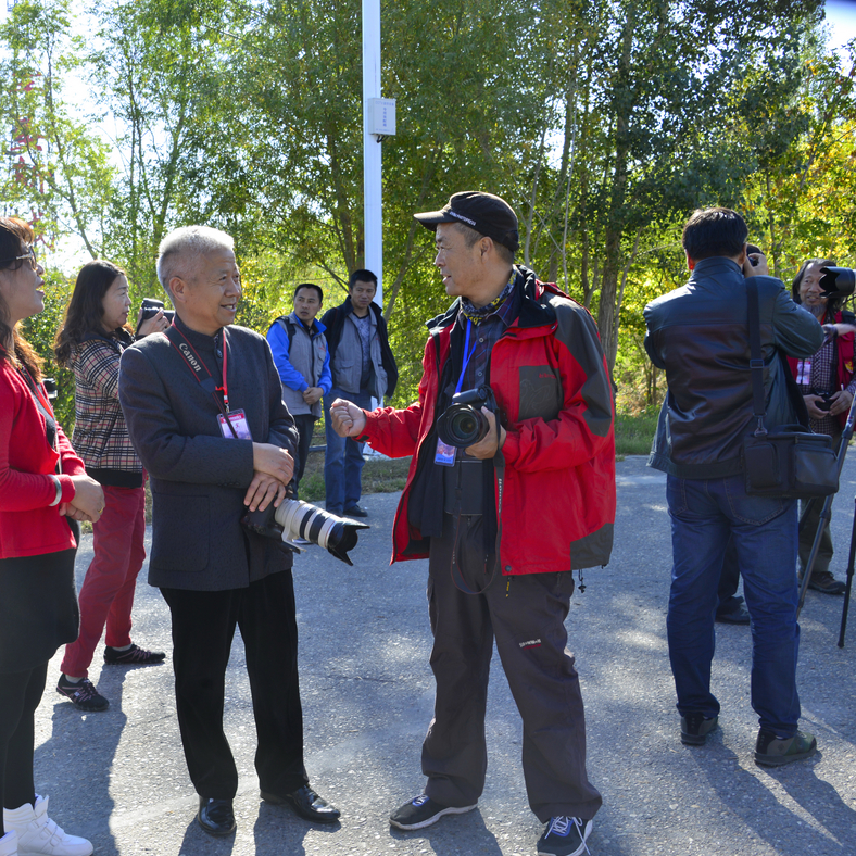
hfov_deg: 38.1
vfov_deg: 38.3
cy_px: 428
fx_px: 1231
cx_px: 326
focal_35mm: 44
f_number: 9
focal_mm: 34
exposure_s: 1/125
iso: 200
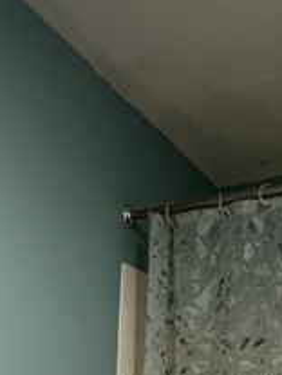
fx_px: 521
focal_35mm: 48
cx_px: 72
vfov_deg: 27.5
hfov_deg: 29.8
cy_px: 561
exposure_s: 1/60
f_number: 1.8
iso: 250
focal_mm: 1.57
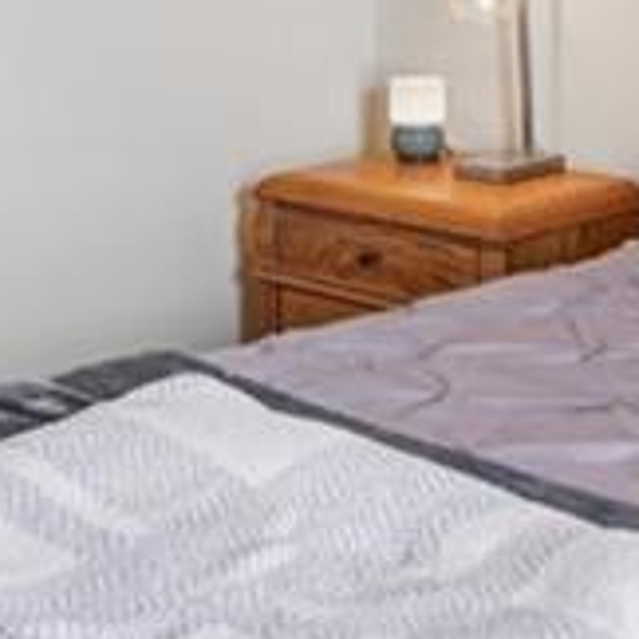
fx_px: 1796
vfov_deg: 18.6
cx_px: 355
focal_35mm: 86
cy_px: -211
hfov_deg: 20.2
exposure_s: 1/15
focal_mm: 16
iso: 400
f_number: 8
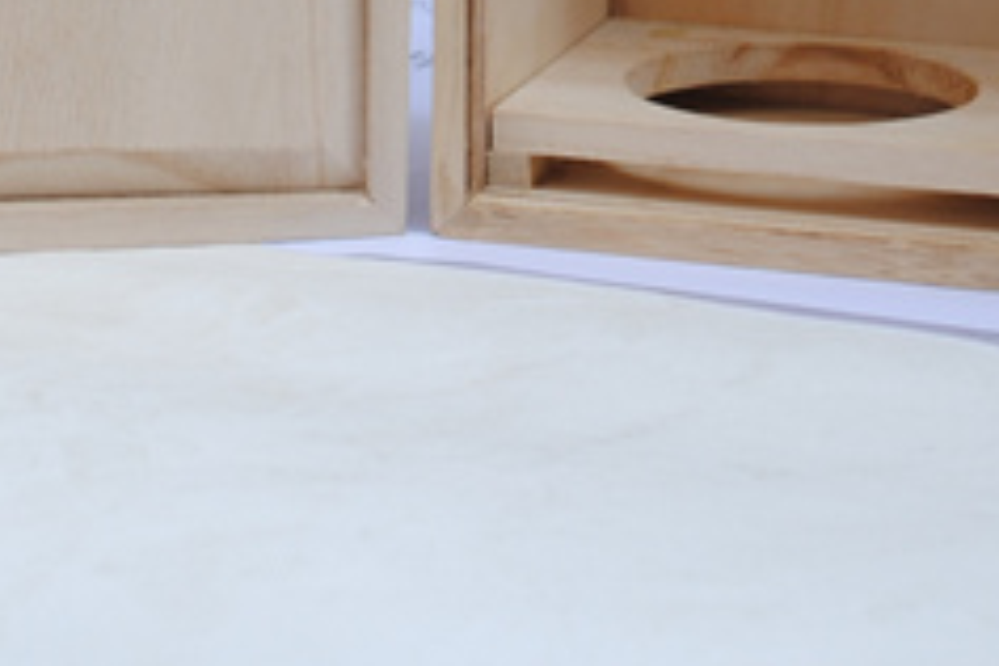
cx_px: 464
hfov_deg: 10.3
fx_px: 5519
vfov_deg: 6.8
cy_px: -312
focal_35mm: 199
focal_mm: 35
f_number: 5
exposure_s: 1/100
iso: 100
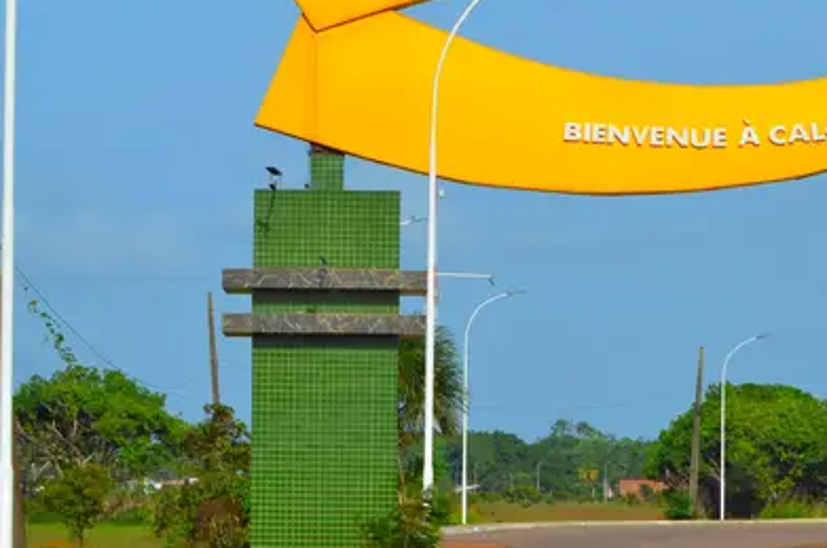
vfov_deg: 5.9
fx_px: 5296
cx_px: 874
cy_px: 277
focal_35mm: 231
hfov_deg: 8.9
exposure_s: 1/1600
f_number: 10
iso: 500
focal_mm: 70
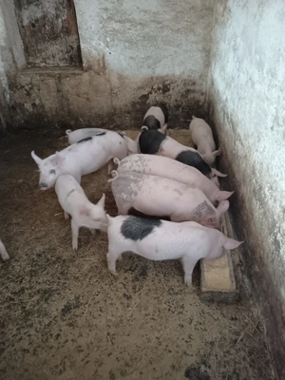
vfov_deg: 65.3
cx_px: 142
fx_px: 296
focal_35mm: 27
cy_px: 190
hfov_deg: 51.4
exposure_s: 1/25
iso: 3169
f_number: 1.9
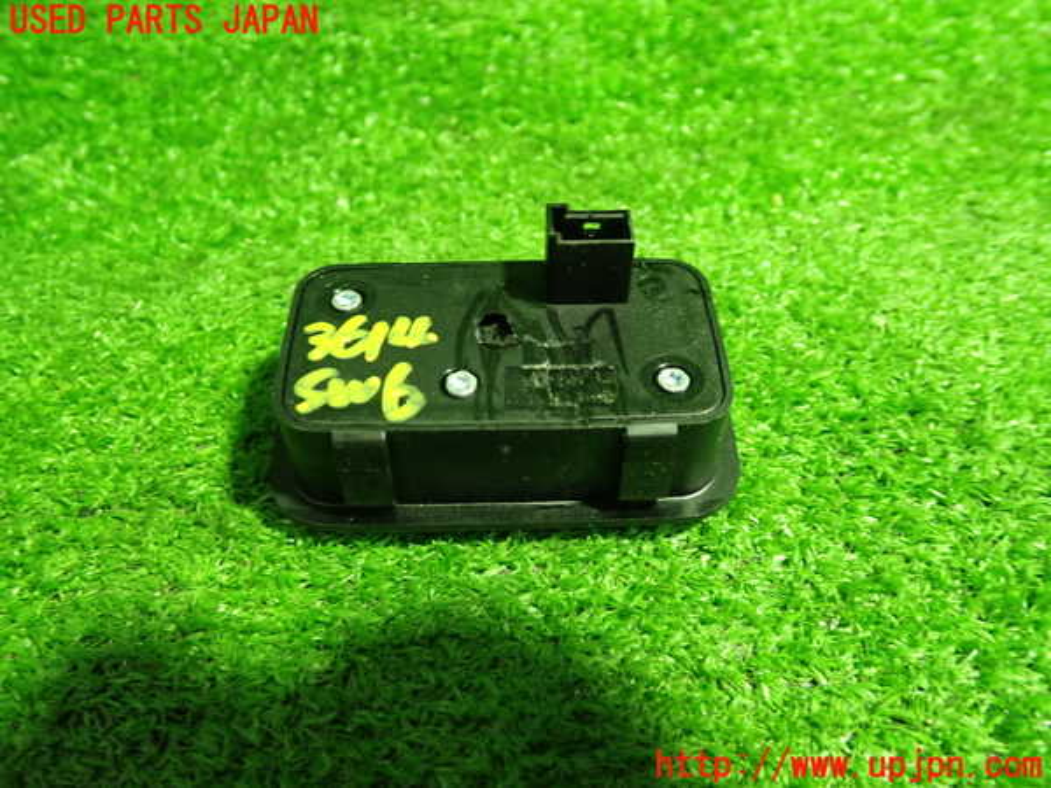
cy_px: 394
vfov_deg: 46.8
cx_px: 526
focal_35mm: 30
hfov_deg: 60.0
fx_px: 911
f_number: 2.3
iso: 640
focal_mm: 5.4
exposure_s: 1/30
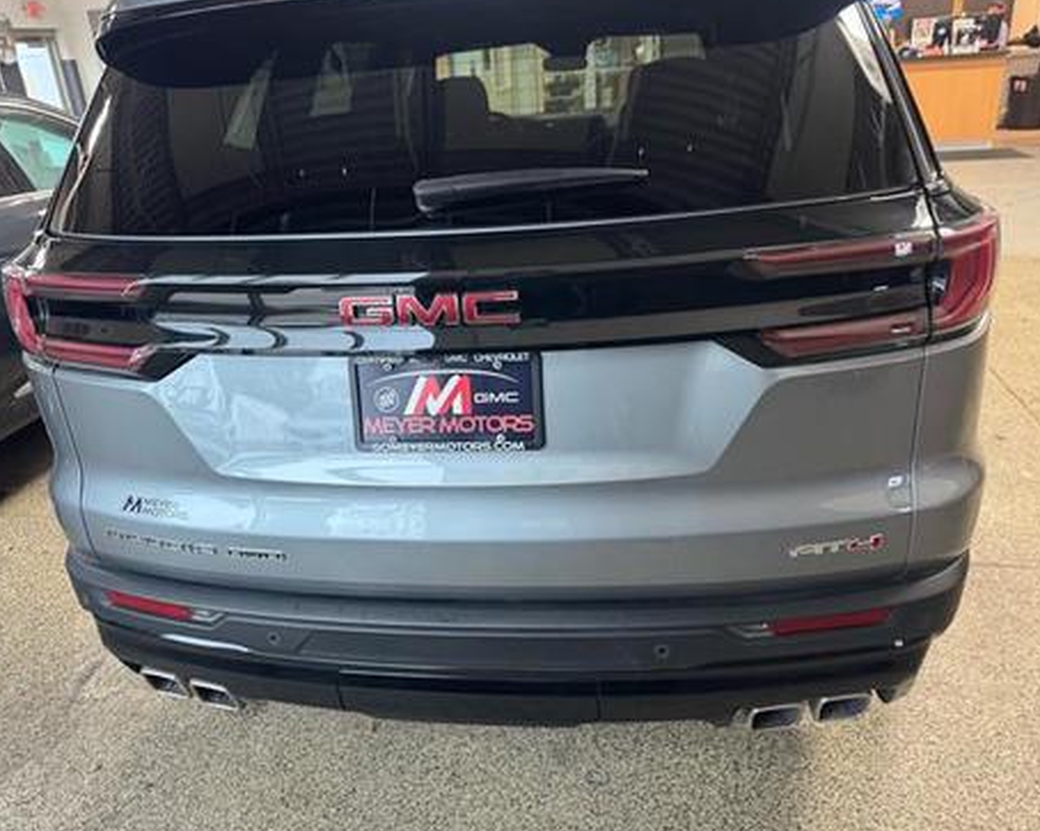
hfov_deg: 66.0
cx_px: 495
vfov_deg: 54.9
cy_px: 401
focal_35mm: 26
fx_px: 800
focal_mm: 6.76
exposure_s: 1/60
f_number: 1.78
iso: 320
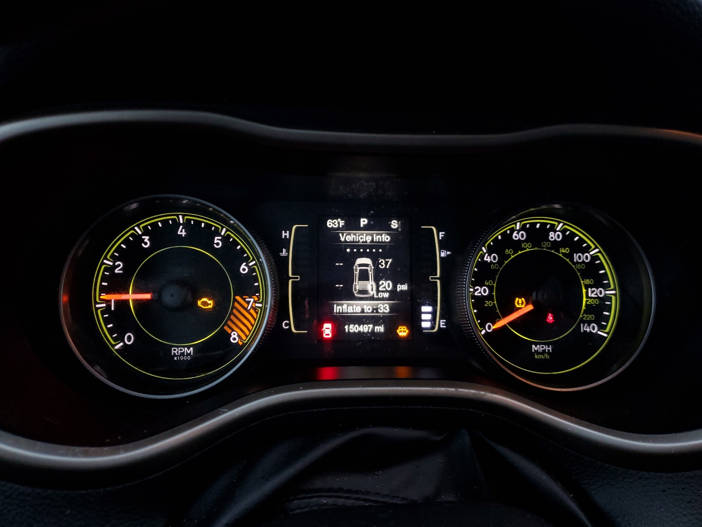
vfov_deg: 53.1
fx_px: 527
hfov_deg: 67.3
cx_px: 351
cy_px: 264
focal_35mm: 26
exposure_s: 1/60.2
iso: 123
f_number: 1.5
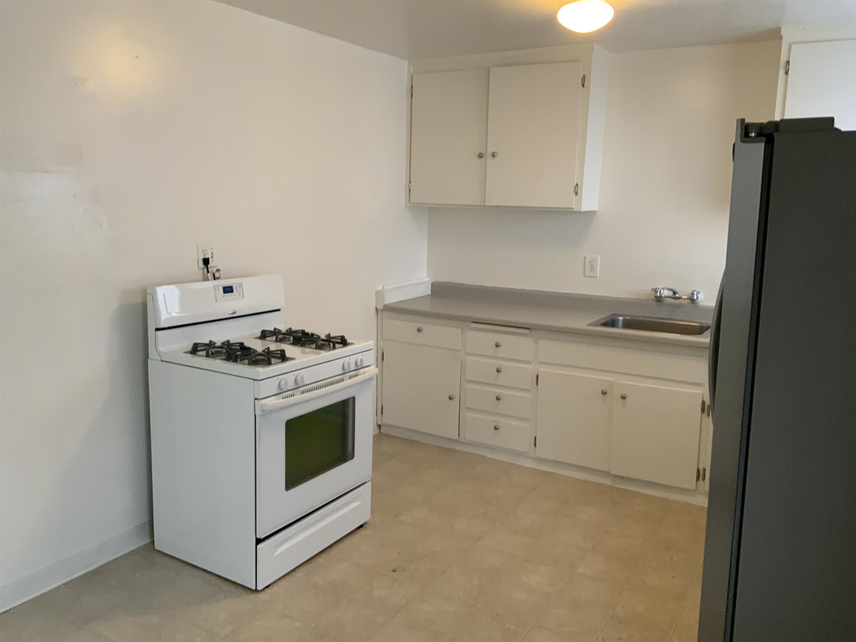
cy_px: 321
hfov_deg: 61.7
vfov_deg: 48.2
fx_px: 717
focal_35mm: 29
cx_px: 428
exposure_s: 1/60
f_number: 1.8
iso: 160
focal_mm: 3
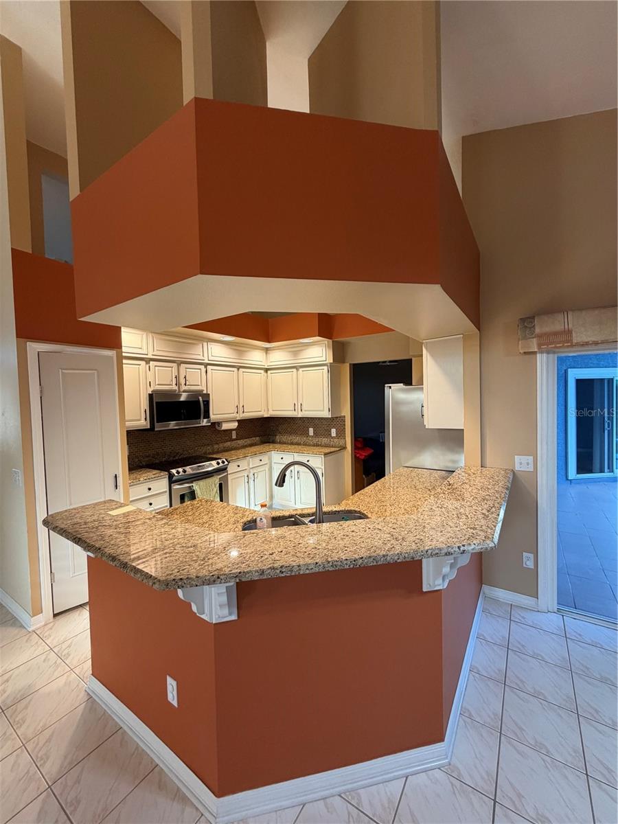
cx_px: 309
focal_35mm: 14
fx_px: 333
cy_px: 412
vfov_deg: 102.1
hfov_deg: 85.7
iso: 160
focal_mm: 2.22
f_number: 2.2
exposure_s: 1/60
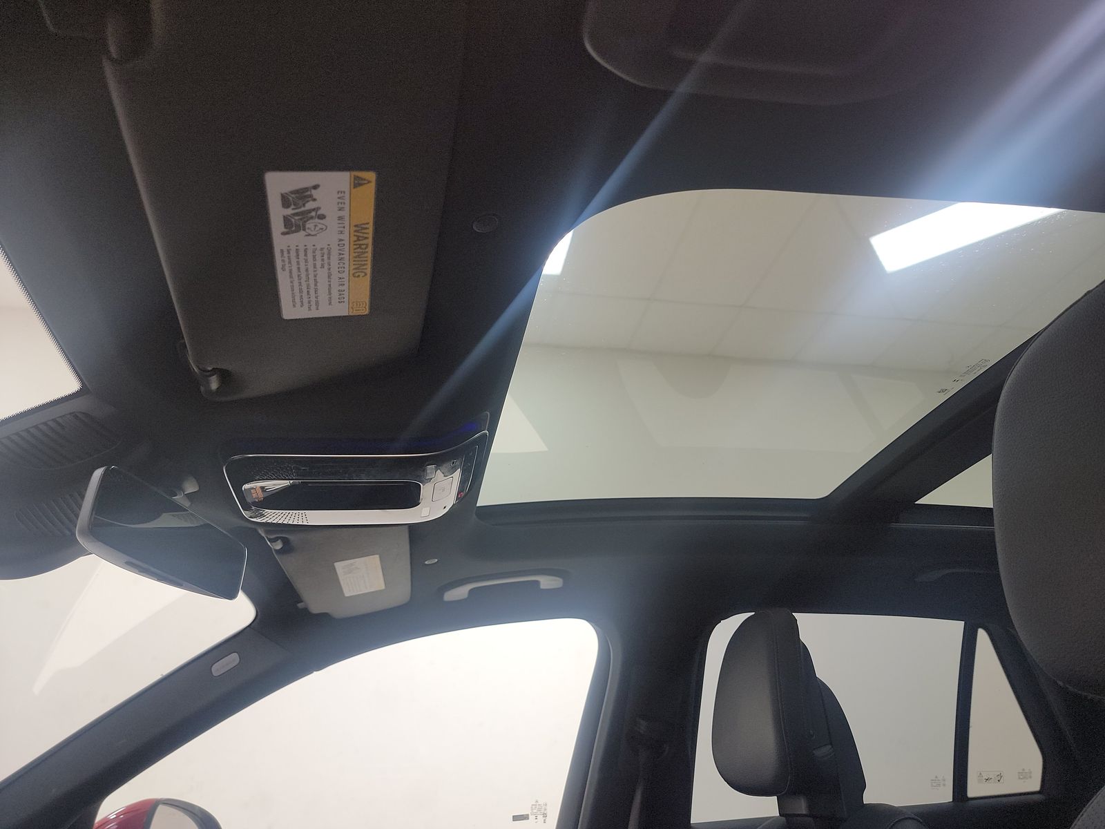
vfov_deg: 56.8
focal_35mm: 24
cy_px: 414
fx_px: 766
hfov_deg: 71.6
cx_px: 552
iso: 101
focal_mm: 6.7
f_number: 1.8
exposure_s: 1/59
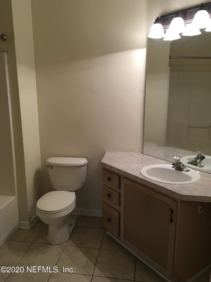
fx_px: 236
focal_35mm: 29
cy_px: 141
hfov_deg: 48.2
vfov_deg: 61.7
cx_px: 106
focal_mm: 4.15
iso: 64
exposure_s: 1/30
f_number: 2.2
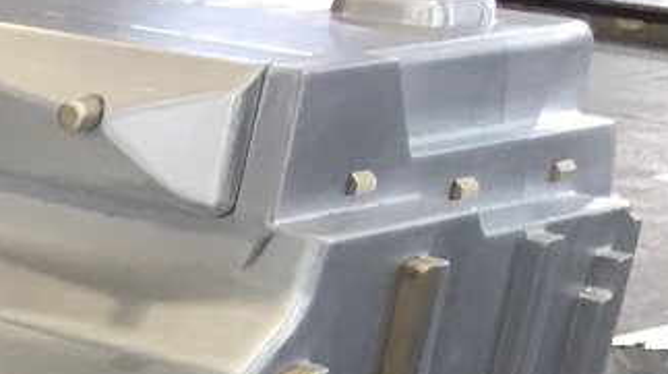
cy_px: 845
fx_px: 2796
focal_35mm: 158
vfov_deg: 7.3
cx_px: -783
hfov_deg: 11.8
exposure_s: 1/17
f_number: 2.2
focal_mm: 4.15
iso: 32
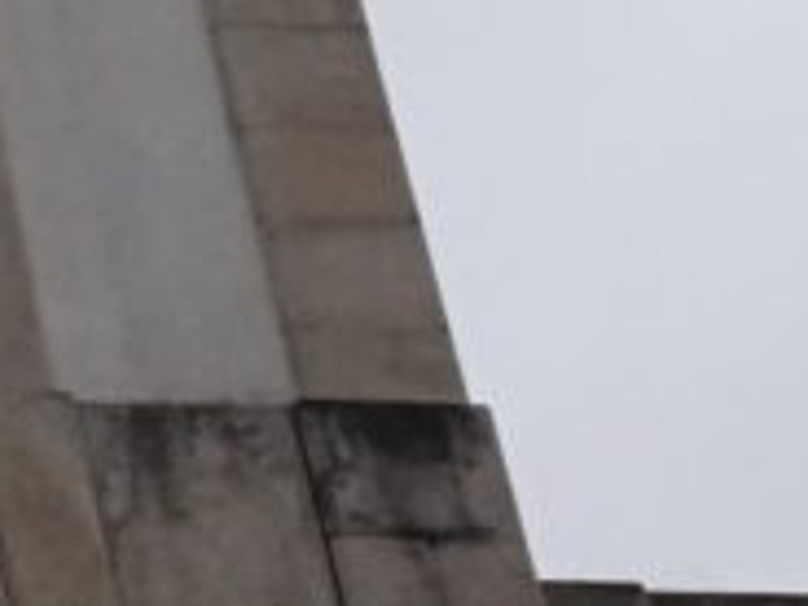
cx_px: -913
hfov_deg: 7.0
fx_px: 6326
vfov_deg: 5.5
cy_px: 720
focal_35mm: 271
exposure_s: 1/1000
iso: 1600
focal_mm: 11.56
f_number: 5.6
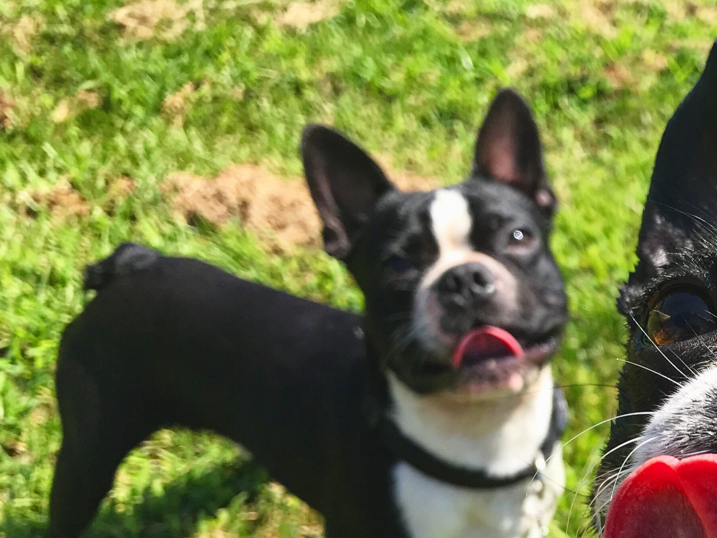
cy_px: 512
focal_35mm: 63
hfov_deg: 28.3
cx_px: 765
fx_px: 1305
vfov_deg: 22.6
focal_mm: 3.99
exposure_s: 1/1212
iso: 20
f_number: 1.8
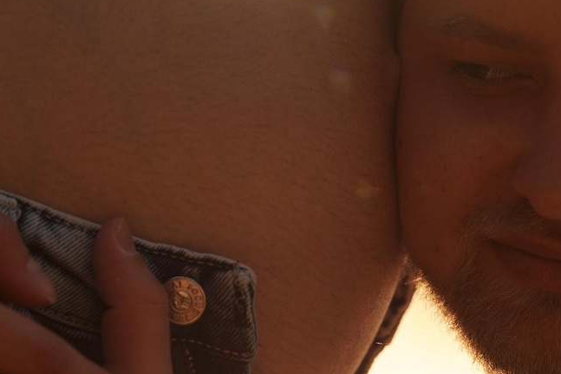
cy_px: 313
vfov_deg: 7.2
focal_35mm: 190
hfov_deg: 10.8
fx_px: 2960
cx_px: 378
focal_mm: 48
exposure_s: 1/2000
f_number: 3.2
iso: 100
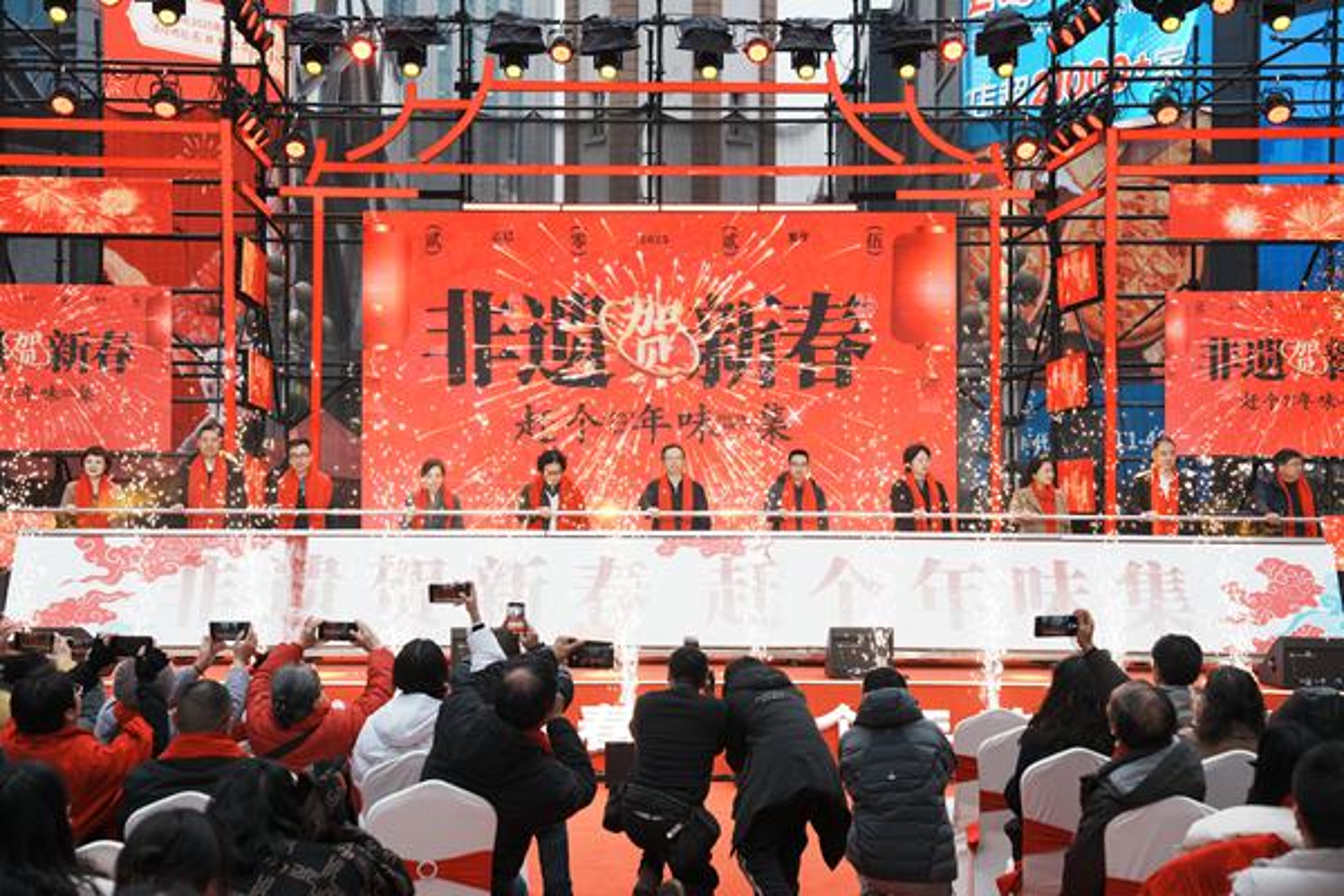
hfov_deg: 33.9
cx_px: 672
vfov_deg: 23.0
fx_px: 2202
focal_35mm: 59
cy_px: 448
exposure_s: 1/400
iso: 640
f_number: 5
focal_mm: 59
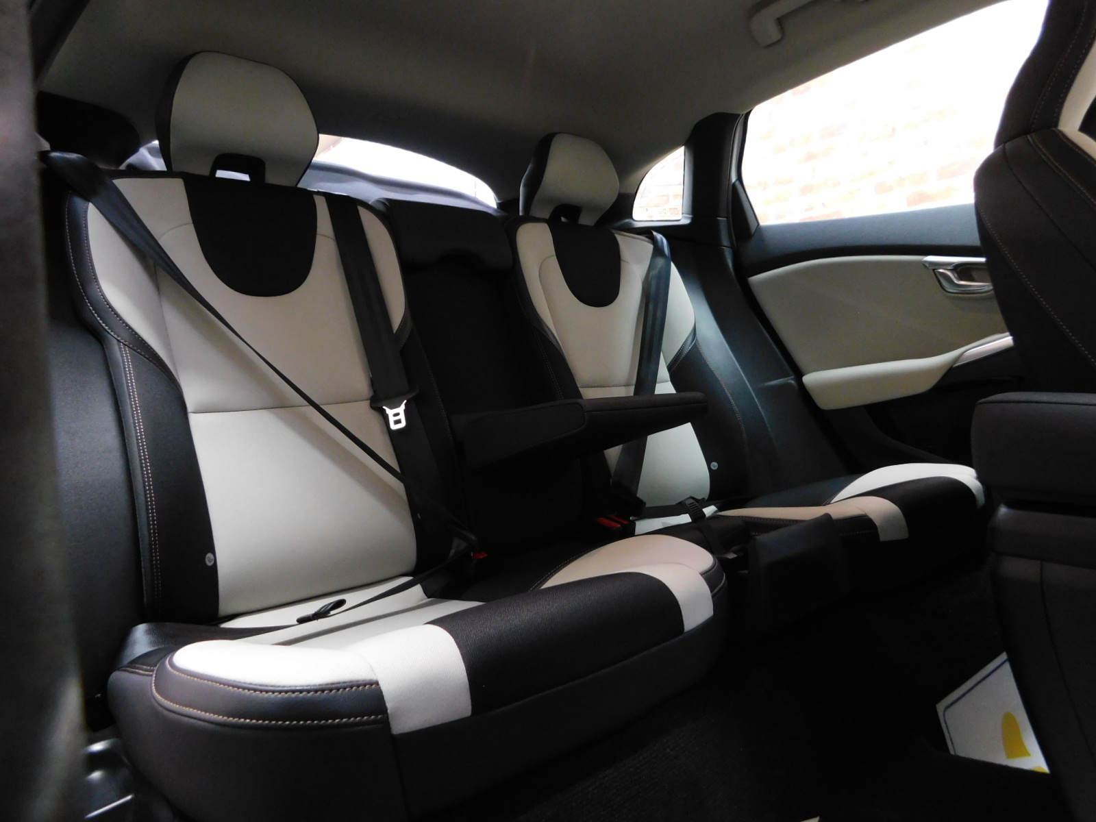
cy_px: 411
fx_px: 728
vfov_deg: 58.9
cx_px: 548
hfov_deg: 73.9
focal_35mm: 23
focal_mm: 4
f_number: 3
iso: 400
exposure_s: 1/10
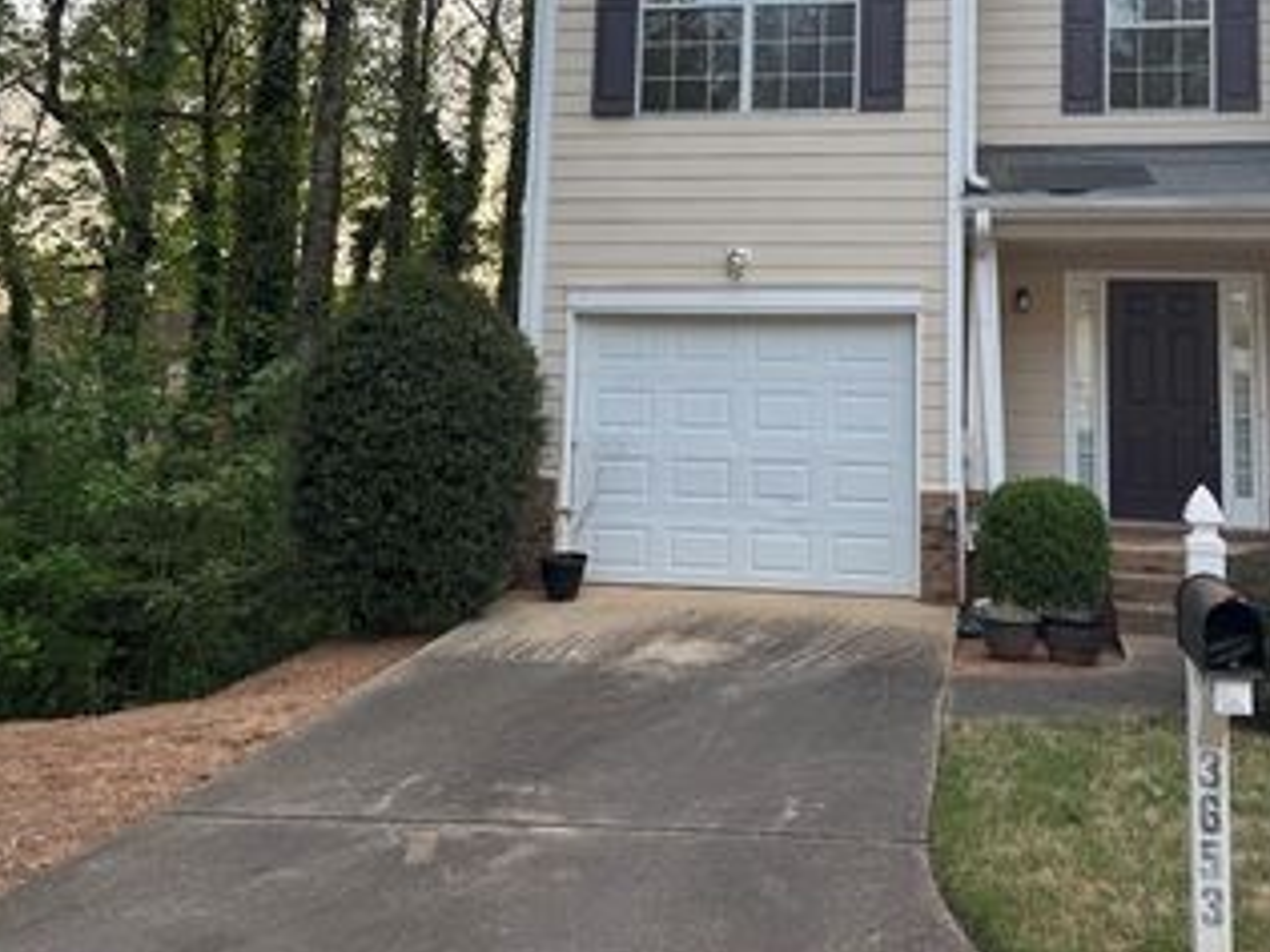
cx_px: 735
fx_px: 1394
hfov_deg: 48.8
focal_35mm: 38
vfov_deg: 36.8
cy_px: 231
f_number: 1.78
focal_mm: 6.76
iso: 64
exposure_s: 1/121
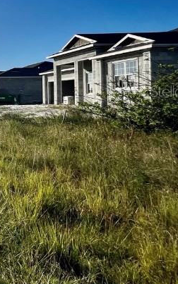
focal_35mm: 35
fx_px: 272
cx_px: -145
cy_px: 91
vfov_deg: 54.0
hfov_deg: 21.9
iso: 40
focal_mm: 1.57
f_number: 1.8
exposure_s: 1/6944
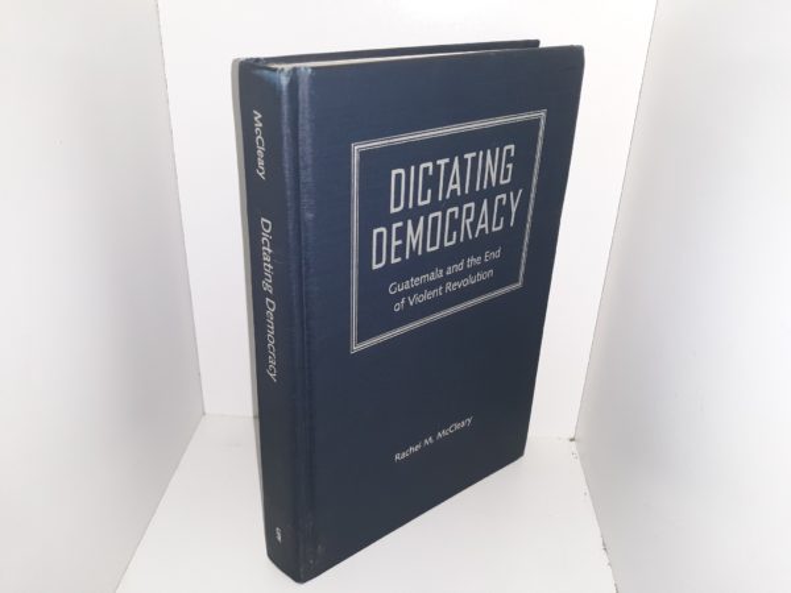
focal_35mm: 28
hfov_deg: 63.4
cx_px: 396
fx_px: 640
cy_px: 296
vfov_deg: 49.7
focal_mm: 3.7
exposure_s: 1/120
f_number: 1.7
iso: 64
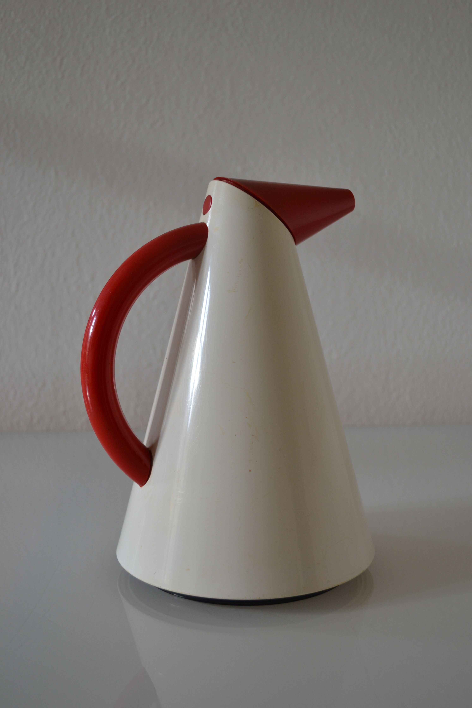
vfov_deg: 51.9
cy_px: 359
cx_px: 240
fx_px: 728
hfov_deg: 35.9
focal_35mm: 37
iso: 400
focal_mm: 24
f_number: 4
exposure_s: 1/30
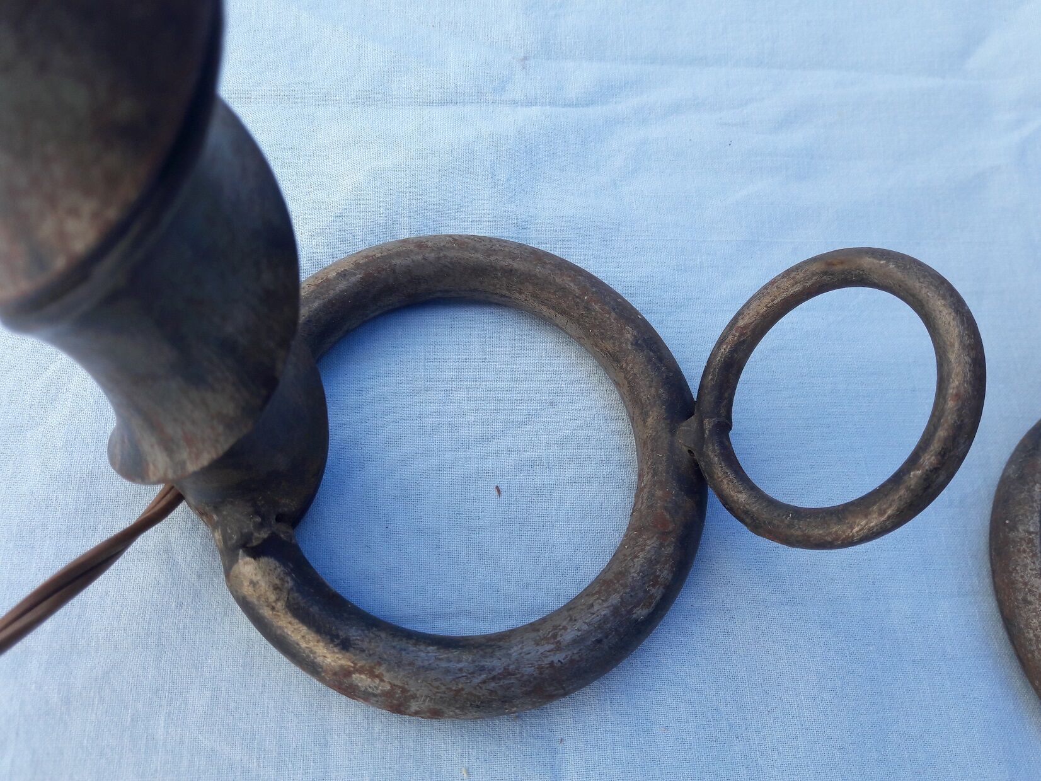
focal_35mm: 28
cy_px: 390
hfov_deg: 63.4
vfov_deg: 49.7
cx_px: 520
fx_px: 842
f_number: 1.9
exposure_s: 1/459
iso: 40
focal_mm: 3.7
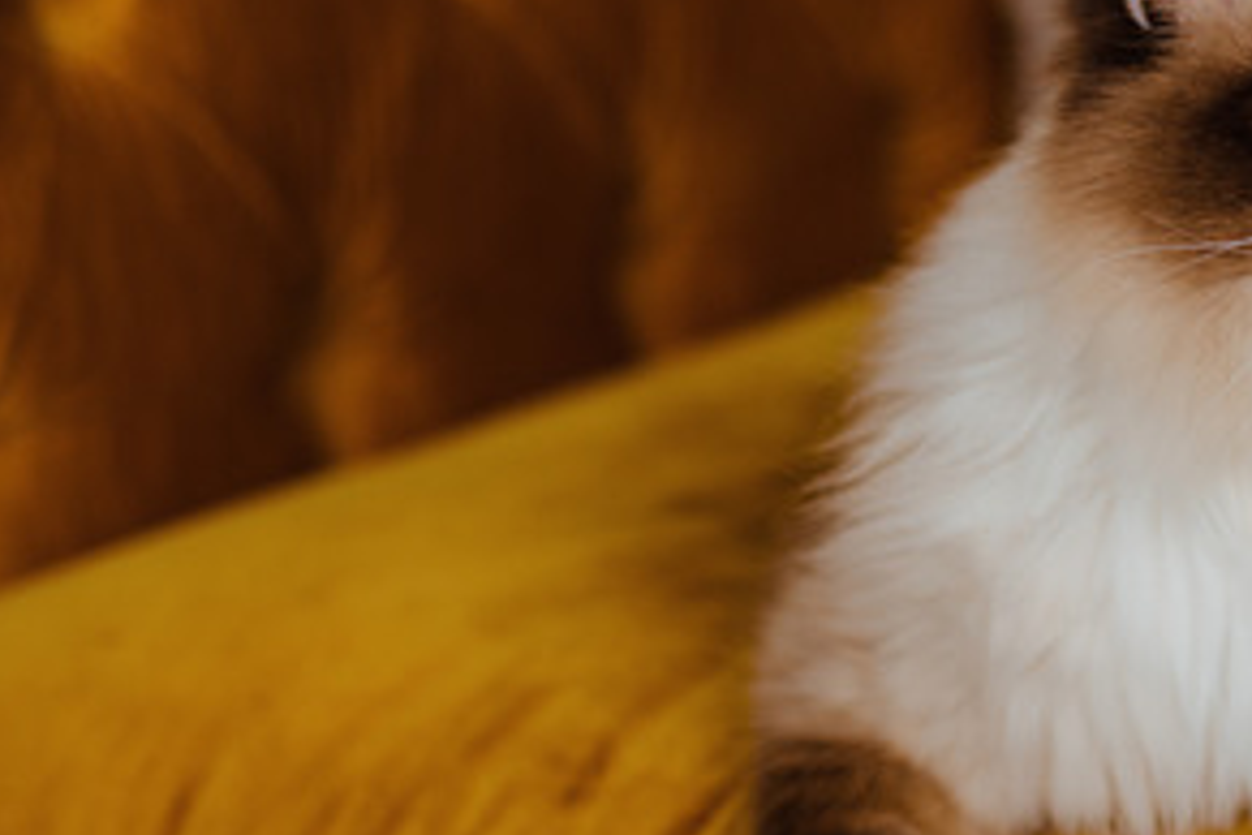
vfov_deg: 10.2
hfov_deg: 14.9
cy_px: 413
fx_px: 4660
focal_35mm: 134
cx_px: 1360
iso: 250
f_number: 2.5
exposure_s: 1/160
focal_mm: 50
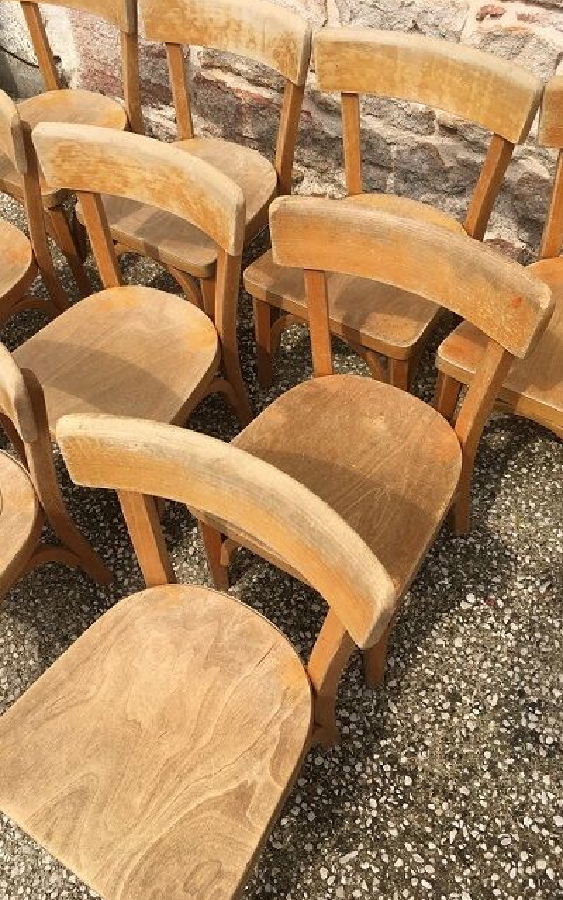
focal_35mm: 31
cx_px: 251
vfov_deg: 61.2
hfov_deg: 40.5
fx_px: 761
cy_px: 451
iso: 25
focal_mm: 4.15
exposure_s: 1/1374
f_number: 2.2
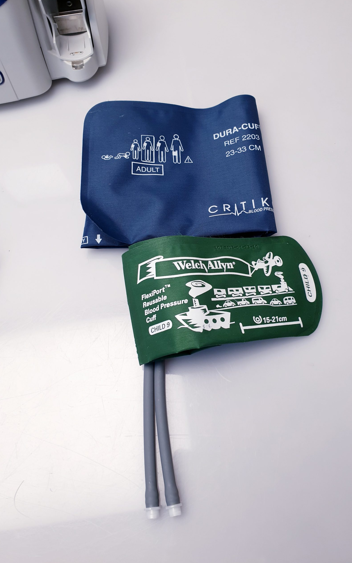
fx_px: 430
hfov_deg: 44.5
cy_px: 280
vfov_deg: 66.5
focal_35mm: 28
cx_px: 181
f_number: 2.4
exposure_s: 1/50
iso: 64
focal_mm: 4.3
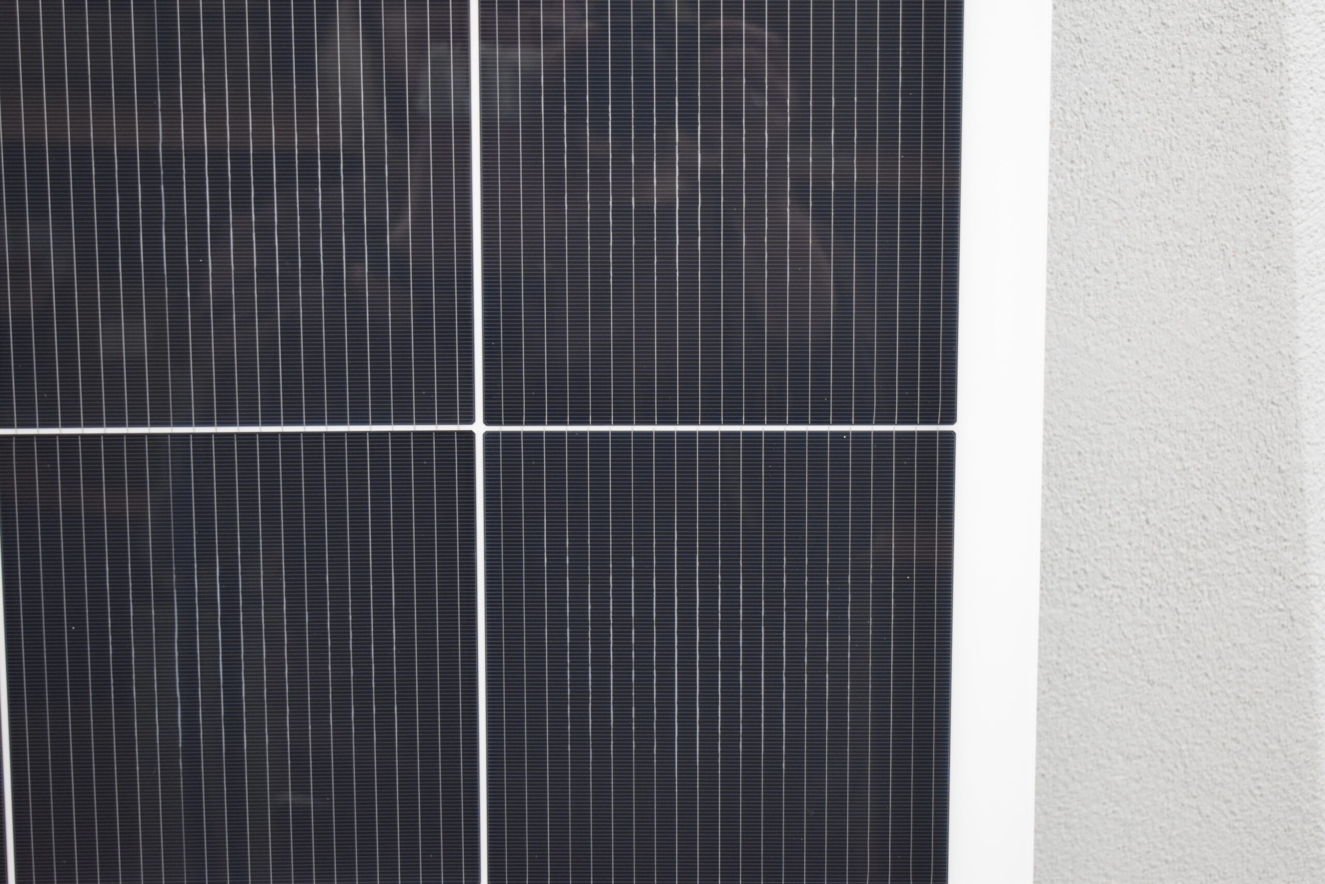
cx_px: 662
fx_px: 2319
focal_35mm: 63
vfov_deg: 21.6
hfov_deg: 31.9
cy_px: 442
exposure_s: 1/125
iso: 1100
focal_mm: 42
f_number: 5
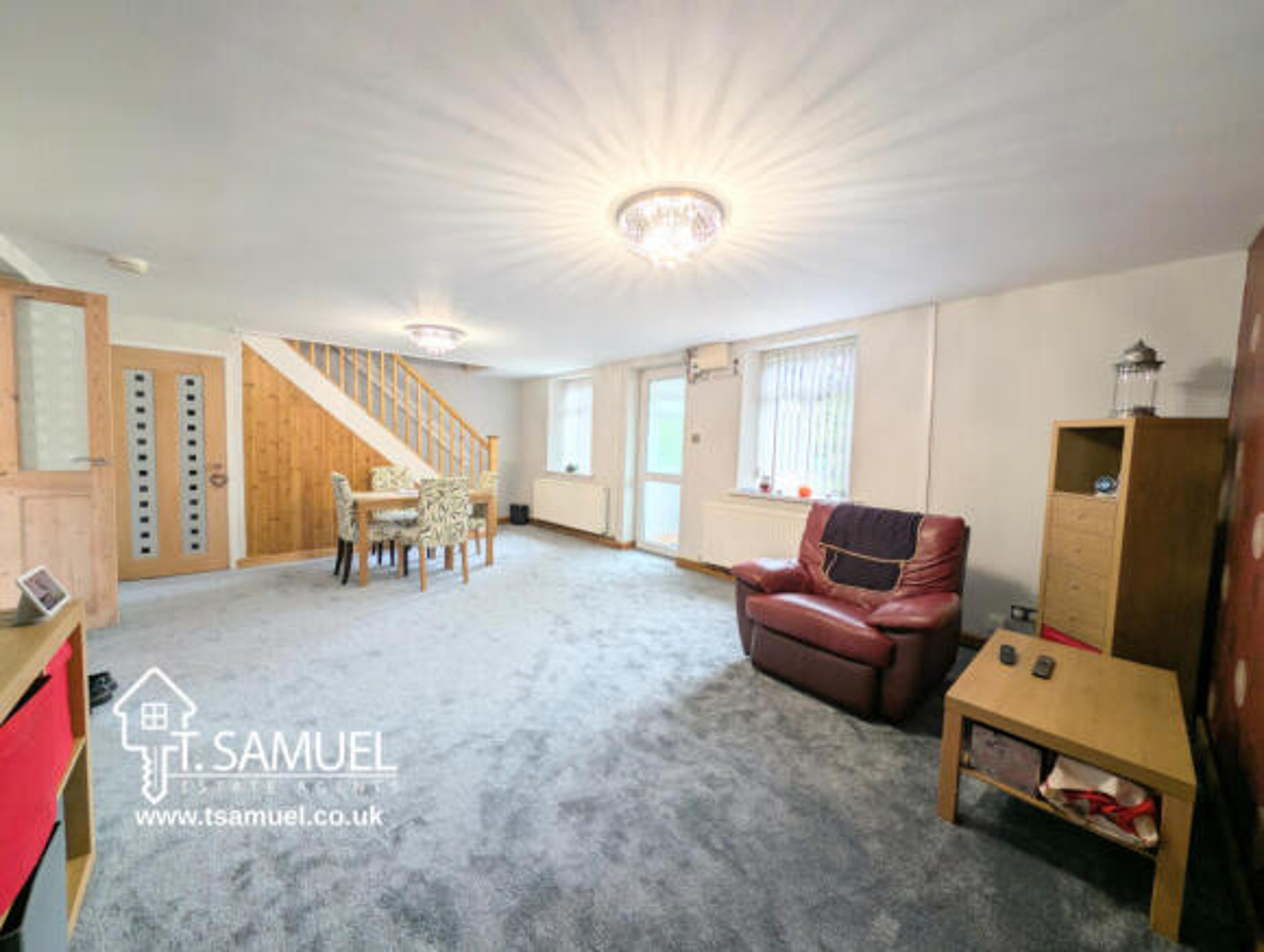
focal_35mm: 12
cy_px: 476
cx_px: 632
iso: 47
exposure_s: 1/33.3
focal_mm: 2.23
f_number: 1.95
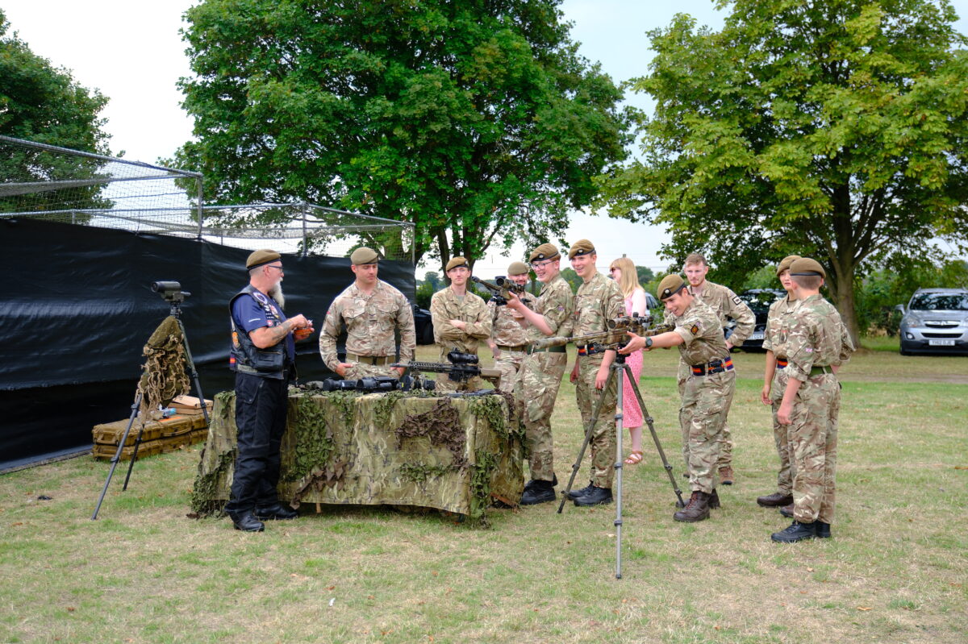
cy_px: 322
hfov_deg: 54.5
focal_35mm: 35
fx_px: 941
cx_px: 484
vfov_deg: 37.8
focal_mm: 23.4
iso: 200
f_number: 2.8
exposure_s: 1/500
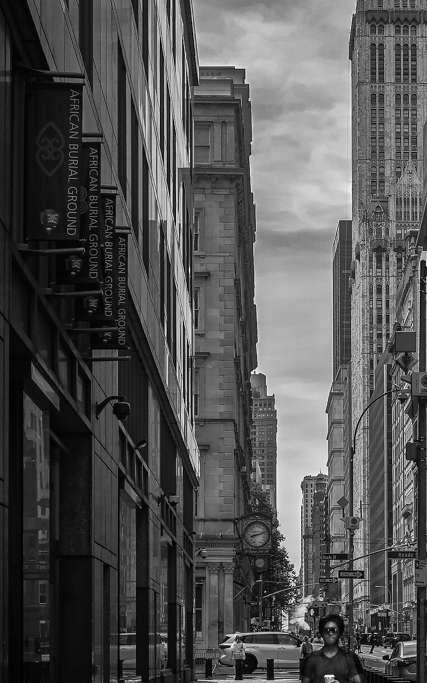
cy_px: 341
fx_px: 1313
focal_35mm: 70
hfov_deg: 18.3
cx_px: 335
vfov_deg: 29.2
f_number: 13
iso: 250
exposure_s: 1/250
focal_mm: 23.5
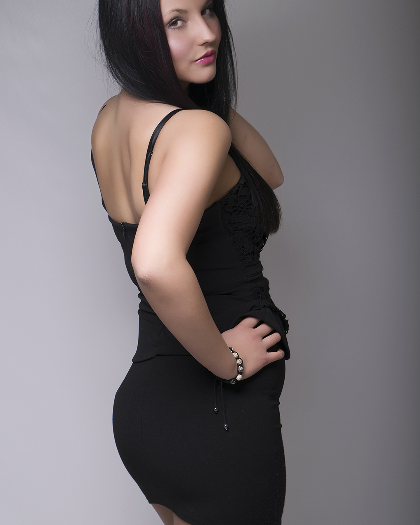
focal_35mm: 85
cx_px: 210
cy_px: 270
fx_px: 1320
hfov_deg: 18.1
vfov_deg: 22.5
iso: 100
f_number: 10
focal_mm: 48
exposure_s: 1/200
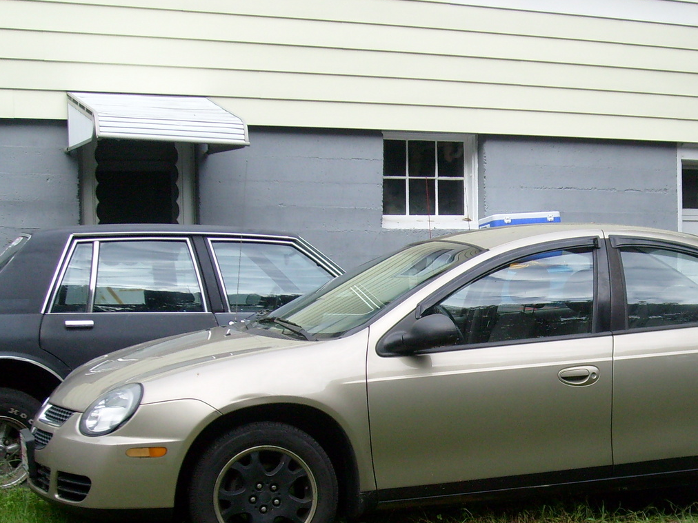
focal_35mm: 68
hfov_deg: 28.2
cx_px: 501
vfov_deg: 21.4
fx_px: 1371
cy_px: 400
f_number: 3
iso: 80
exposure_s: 1/350
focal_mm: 7.2
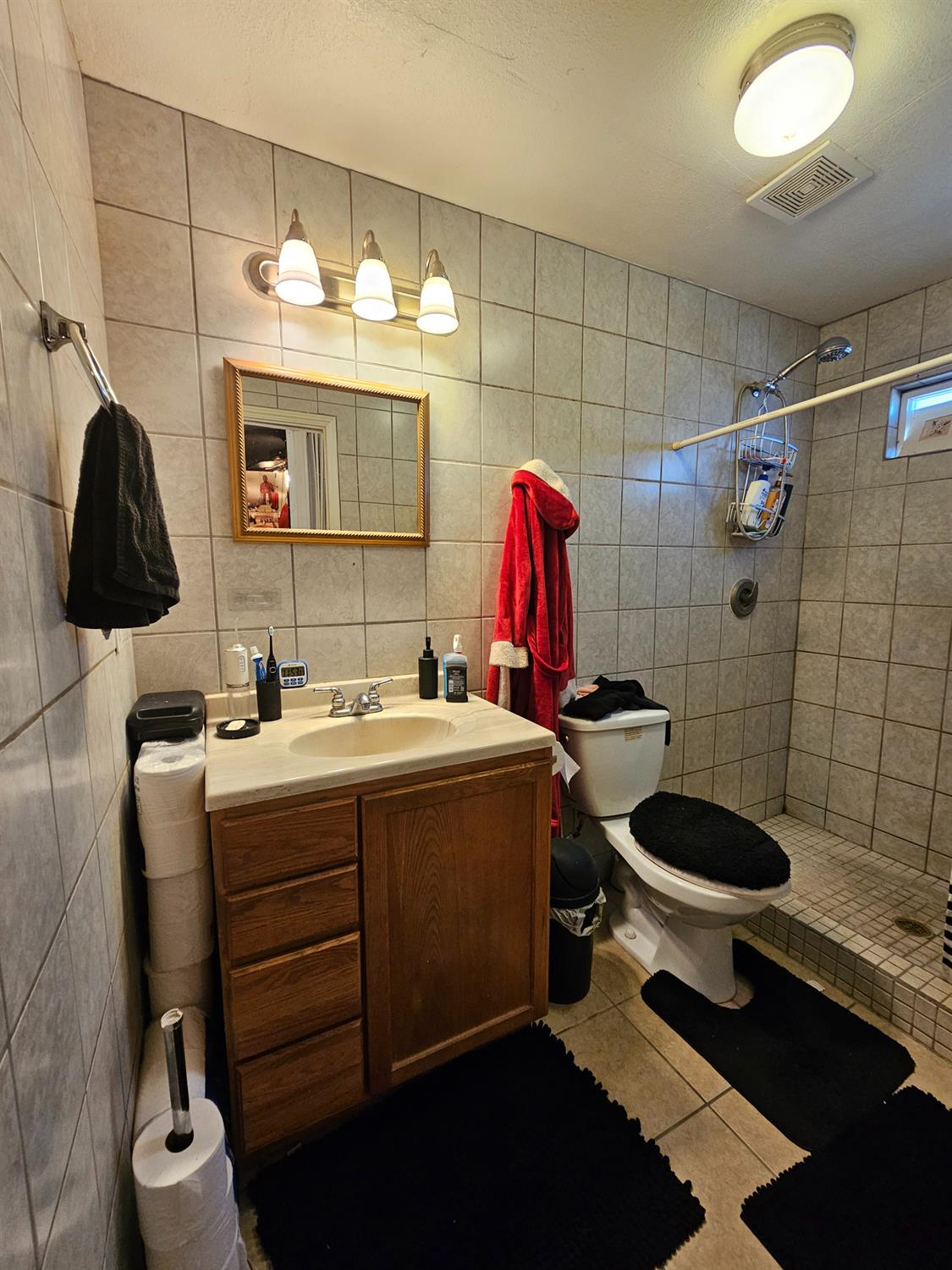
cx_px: 476
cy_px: 635
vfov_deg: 106.2
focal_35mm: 13
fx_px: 477
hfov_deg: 89.9
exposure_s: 1/60
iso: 250
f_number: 2.2
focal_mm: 2.2
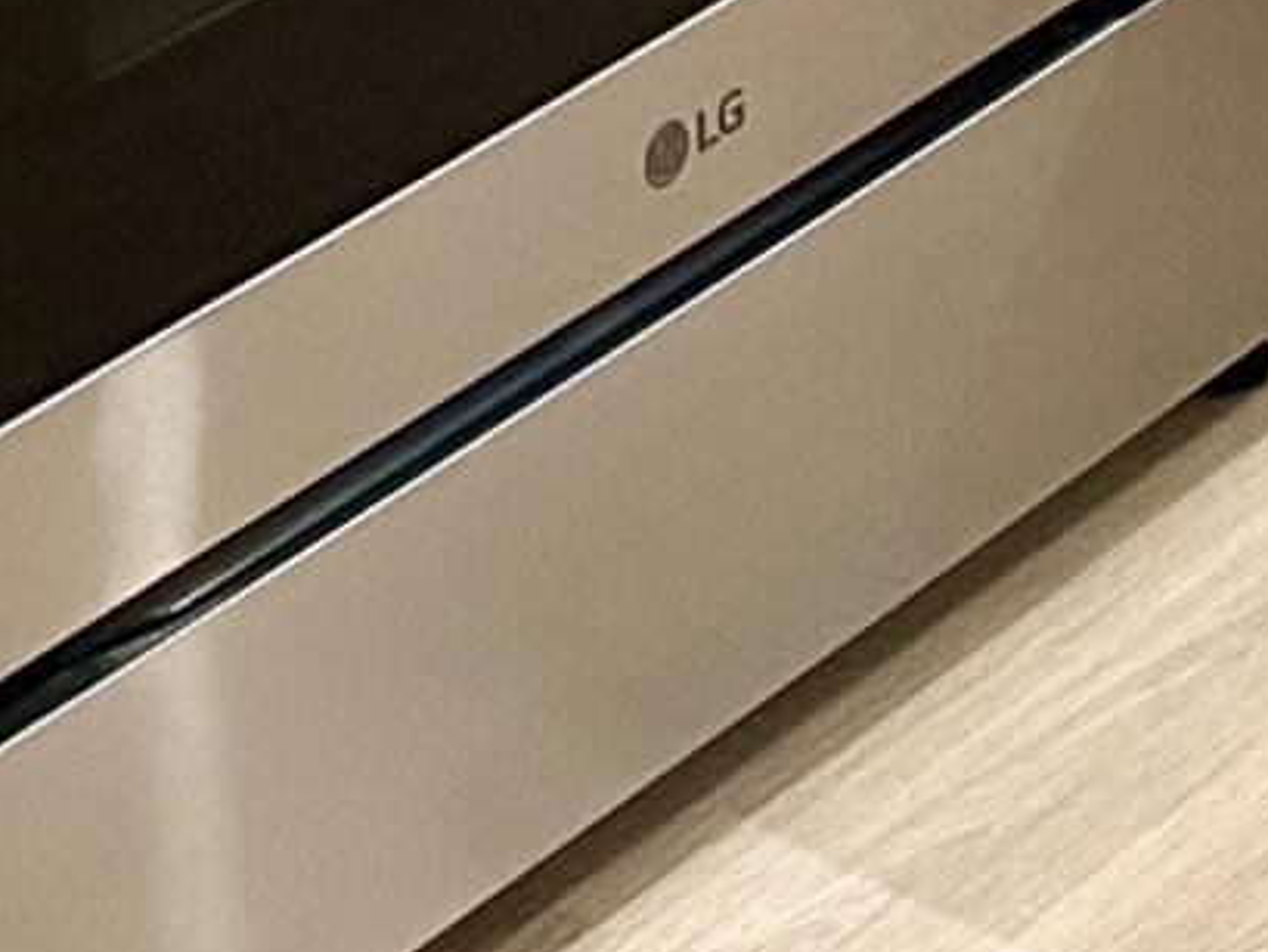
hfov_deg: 11.2
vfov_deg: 7.1
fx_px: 6449
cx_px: 1175
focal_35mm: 176
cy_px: -2388
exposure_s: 1/120
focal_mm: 6.86
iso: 80
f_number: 1.78
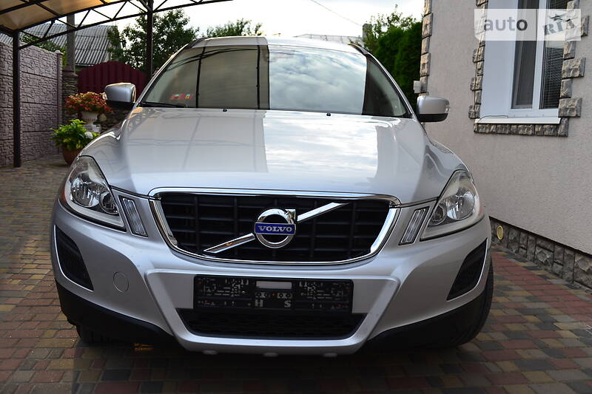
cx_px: 296
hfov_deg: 53.1
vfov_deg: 36.9
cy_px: 197
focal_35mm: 36
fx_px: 592
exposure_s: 1/125
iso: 200
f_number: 5.6
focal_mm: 24
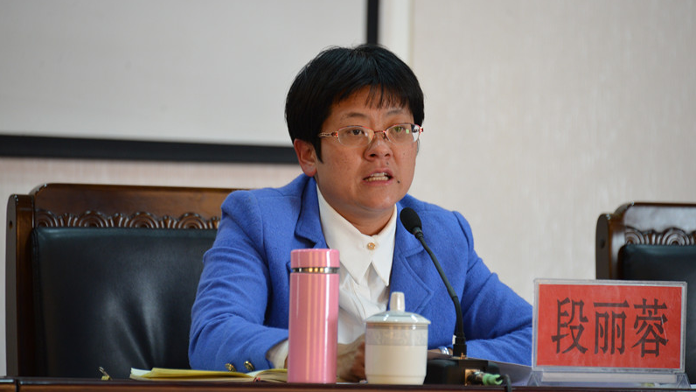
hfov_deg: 6.8
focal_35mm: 316
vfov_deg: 3.8
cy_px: 194
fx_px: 5833
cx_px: 347
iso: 1600
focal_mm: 300
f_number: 5.6
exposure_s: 1/60
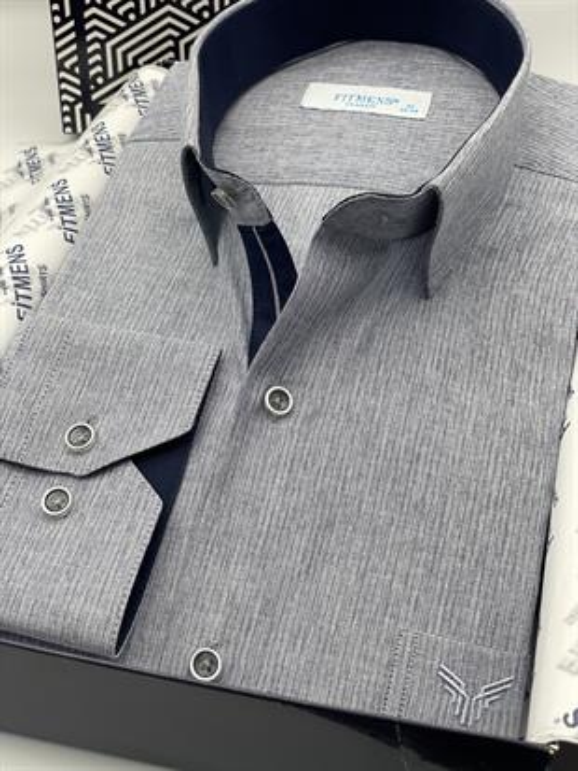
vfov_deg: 36.8
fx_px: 1157
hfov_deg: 28.0
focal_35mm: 52
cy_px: 386
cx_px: 289
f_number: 2
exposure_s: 1/122
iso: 32
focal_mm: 6
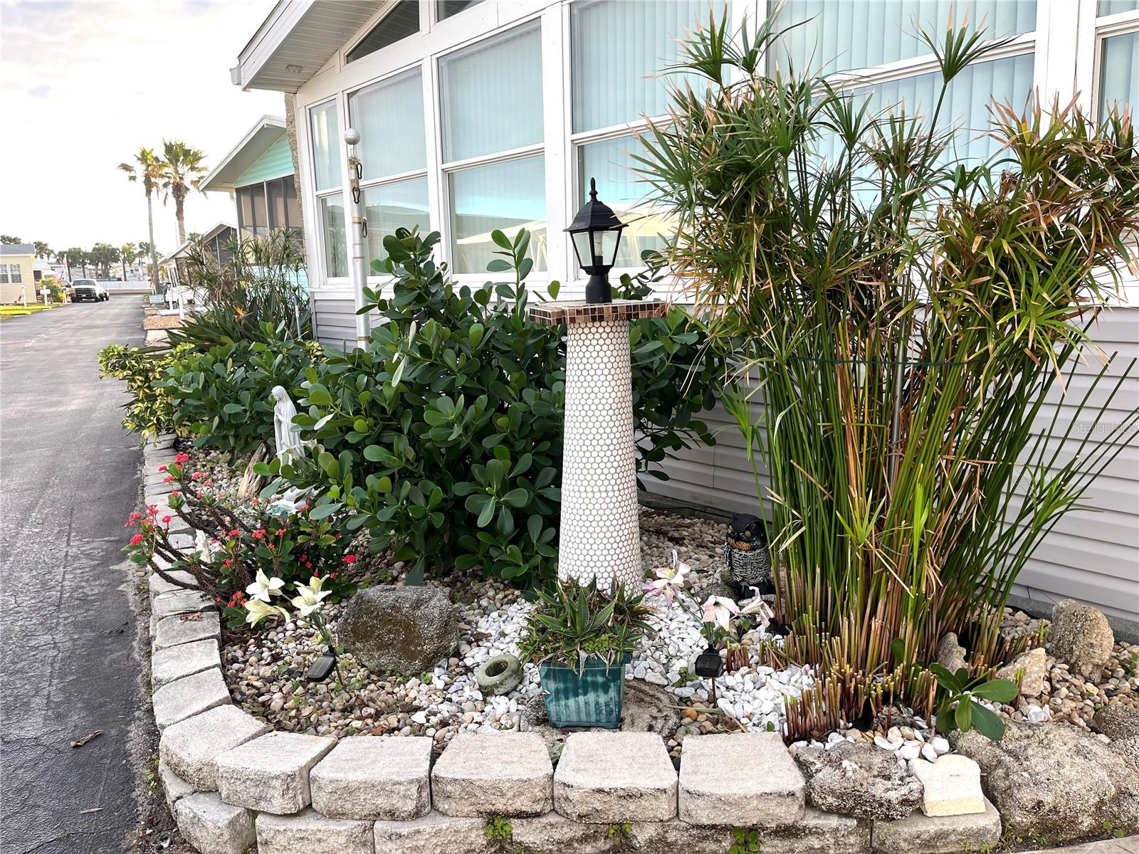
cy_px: 427
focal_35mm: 26
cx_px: 570
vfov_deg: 53.1
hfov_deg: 67.3
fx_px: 856
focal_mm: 5.1
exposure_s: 1/325
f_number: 1.6
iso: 50
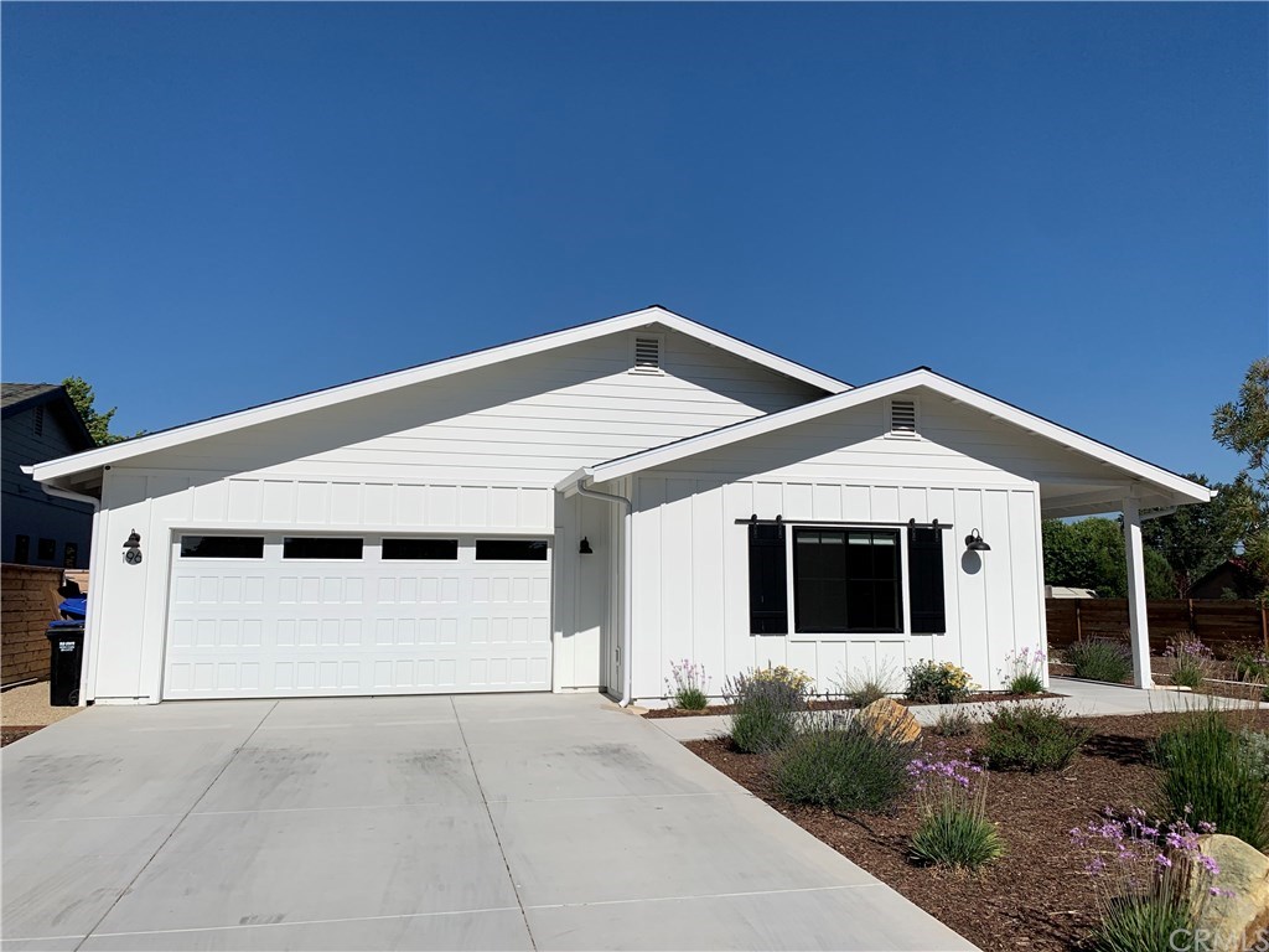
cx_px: 634
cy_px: 476
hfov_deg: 67.3
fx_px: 953
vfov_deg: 53.1
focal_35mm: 26
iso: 25
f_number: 1.8
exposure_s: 1/7407
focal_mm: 4.25
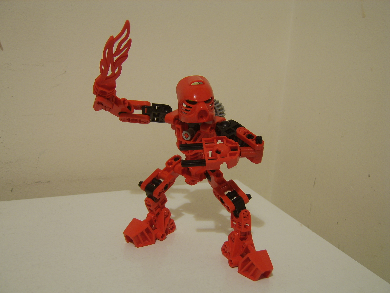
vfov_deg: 45.4
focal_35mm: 31
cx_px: 195
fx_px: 349
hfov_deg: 58.4
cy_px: 146
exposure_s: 1/4
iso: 71
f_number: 2.7
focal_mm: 8.13
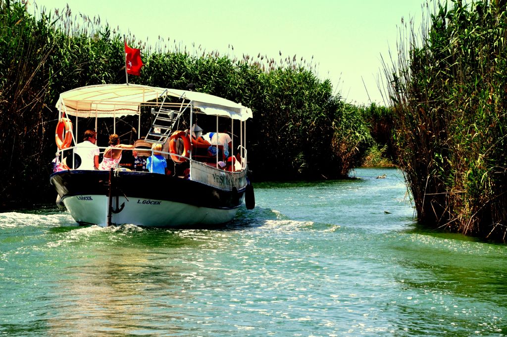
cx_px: 254
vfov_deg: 12.1
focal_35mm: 112
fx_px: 1582
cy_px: 168
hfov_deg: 18.2
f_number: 10
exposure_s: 1/320
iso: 250
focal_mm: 75
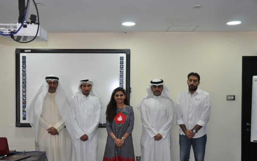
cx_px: 119
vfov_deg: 30.1
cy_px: 93
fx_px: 298
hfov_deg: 46.6
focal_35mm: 43
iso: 1000
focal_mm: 25
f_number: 4.5
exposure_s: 1/160
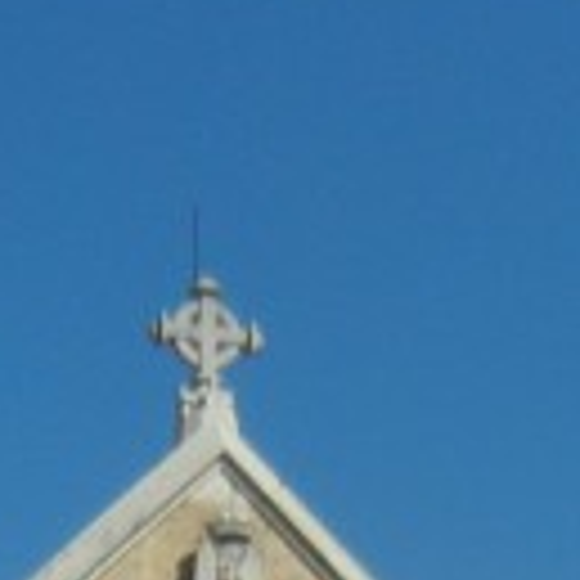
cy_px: 1448
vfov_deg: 7.7
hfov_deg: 8.2
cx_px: -157
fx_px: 4000
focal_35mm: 211
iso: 160
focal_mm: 5.4
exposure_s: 1/685
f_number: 7
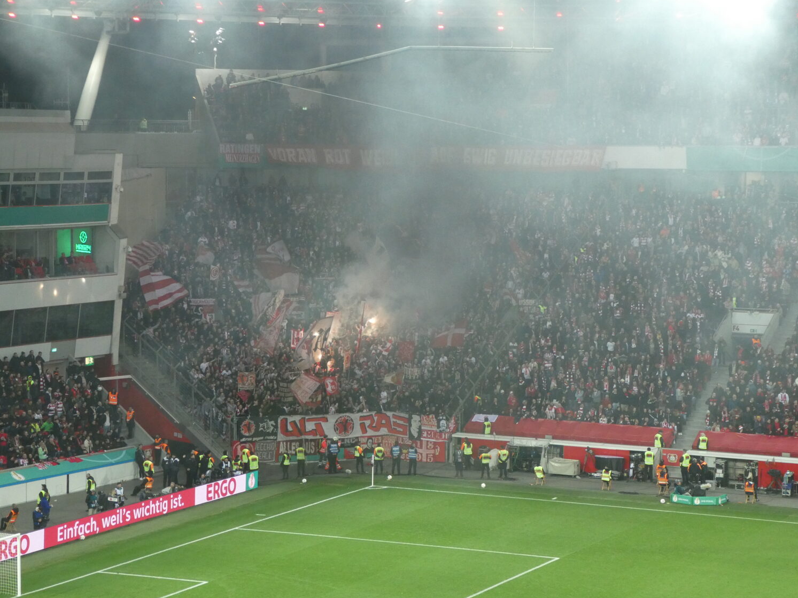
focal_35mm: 90
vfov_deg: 16.4
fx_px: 2075
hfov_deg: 21.8
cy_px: 293
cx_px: 419
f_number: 4.8
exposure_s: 1/80
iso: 400
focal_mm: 15
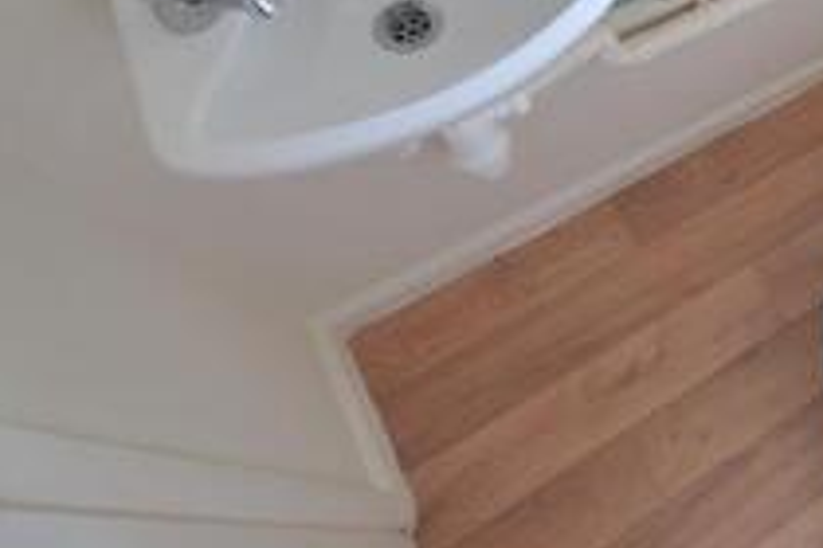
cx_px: 862
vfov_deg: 36.4
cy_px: 53
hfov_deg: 45.1
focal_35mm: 34
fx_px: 777
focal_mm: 10
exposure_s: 1/50
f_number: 3.5
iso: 200
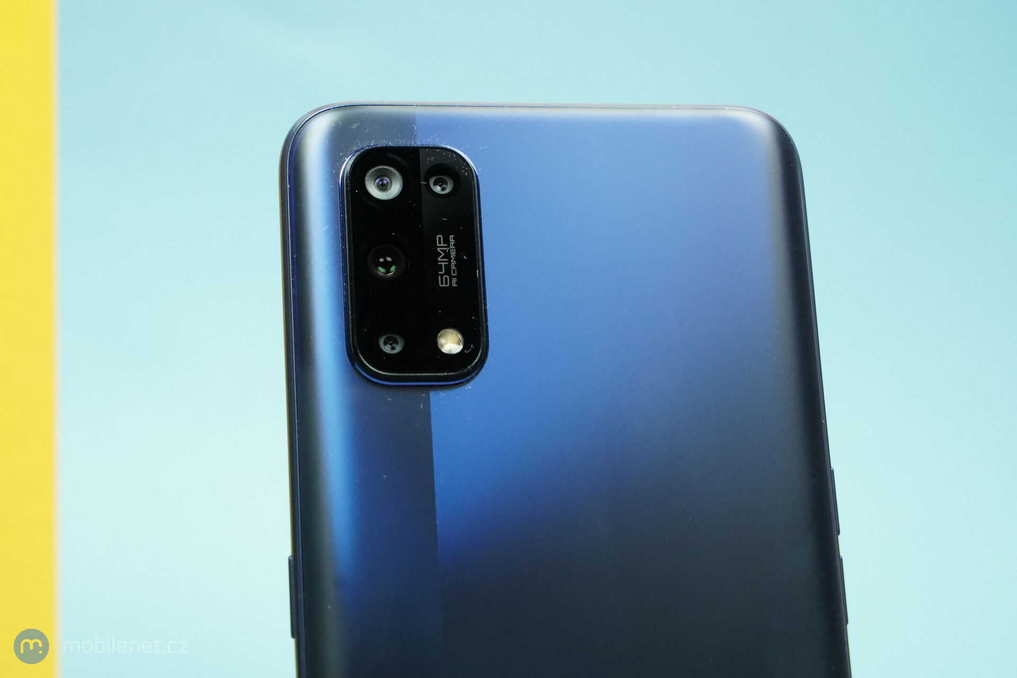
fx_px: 1977
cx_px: 508
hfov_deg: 28.8
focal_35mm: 70
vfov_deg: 19.5
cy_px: 339
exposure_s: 1/320
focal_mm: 70
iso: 6400
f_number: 7.1
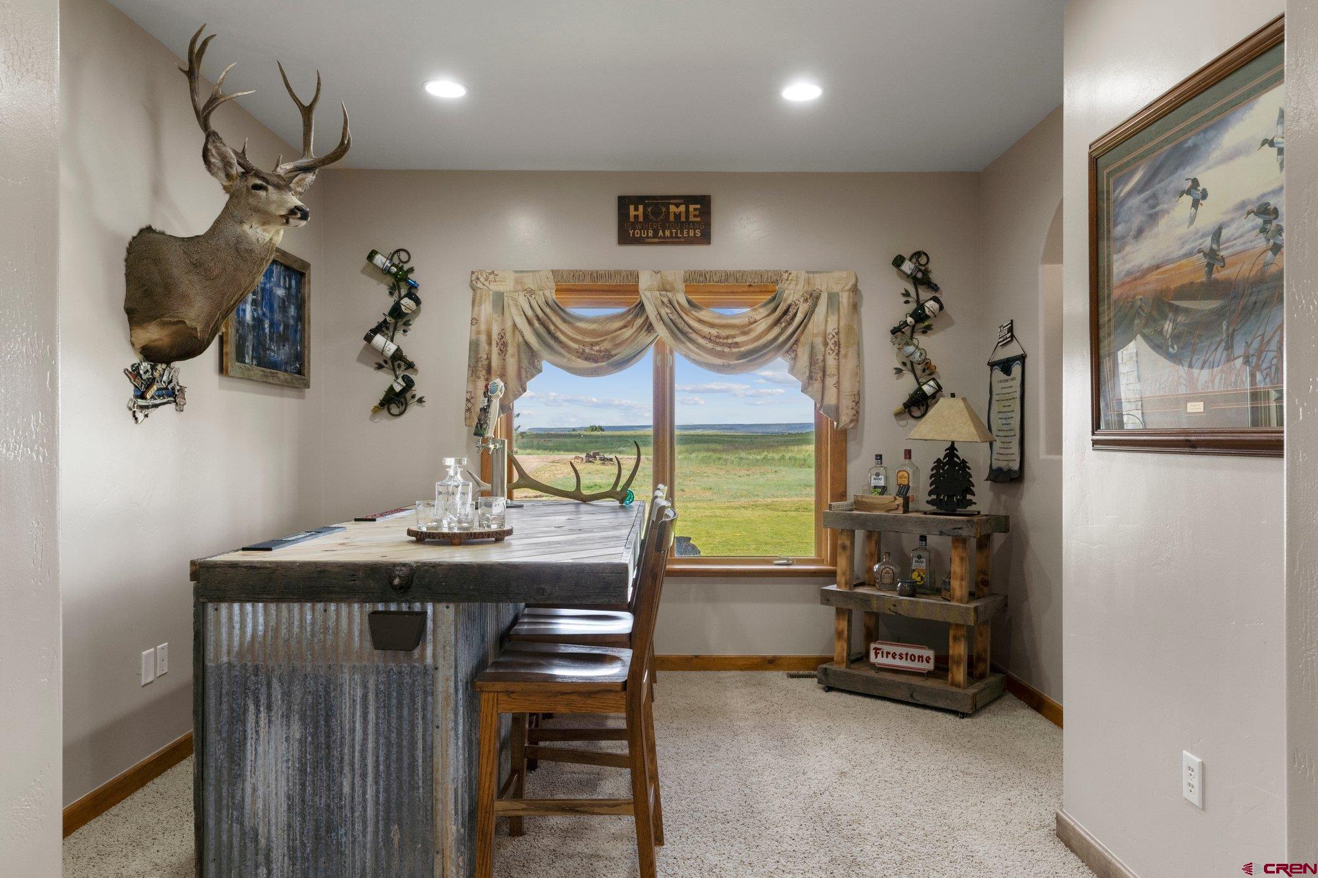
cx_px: 659
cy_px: 439
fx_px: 879
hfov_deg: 73.7
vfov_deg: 53.1
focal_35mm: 24
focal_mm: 24
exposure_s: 1/15
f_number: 8
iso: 400
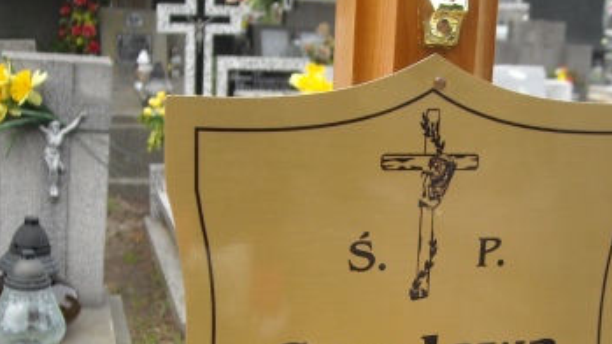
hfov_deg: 30.1
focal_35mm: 70
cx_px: 375
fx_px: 1136
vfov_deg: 16.9
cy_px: 330
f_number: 2.8
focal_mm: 5.7
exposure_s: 1/438
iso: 64
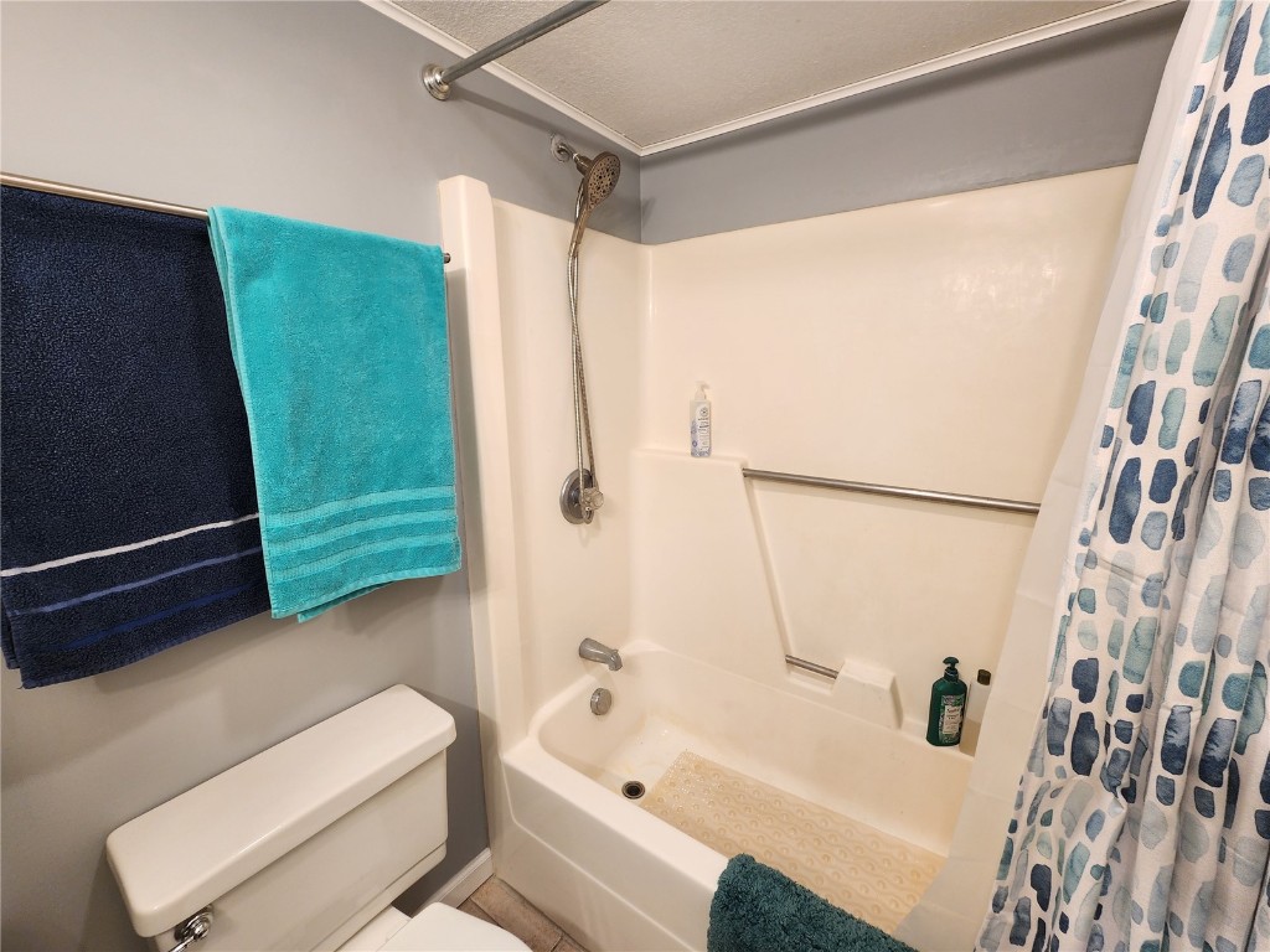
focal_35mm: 13
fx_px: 477
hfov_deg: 106.2
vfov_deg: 89.9
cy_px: 476
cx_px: 635
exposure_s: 1/60
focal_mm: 2.2
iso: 100
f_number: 2.2
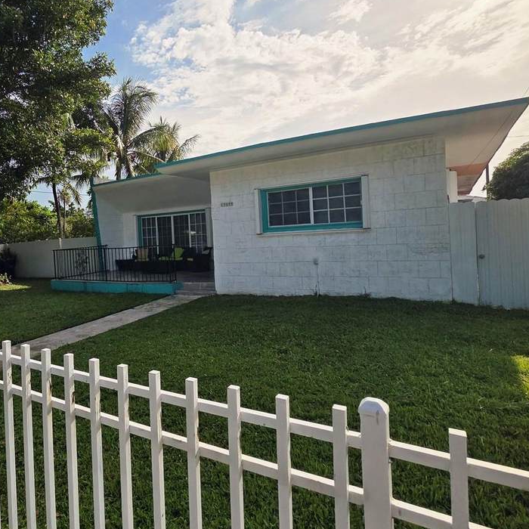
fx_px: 363
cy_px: 244
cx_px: 147
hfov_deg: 68.5
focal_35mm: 21
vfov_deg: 72.0
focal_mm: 2.2
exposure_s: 1/5000
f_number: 2.2
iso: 50
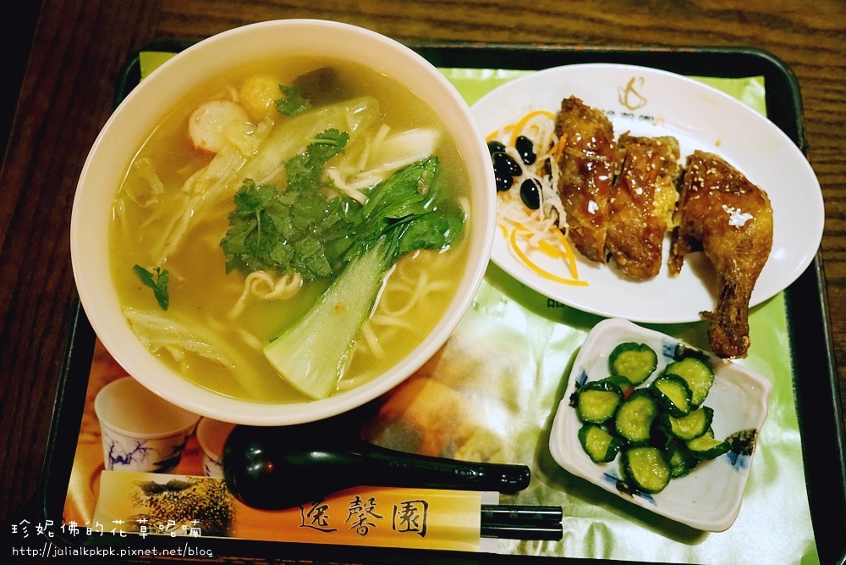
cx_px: 423
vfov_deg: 45.7
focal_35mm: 28
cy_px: 282
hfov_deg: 64.5
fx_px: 670
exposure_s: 1/60
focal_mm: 19
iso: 2500
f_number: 2.8
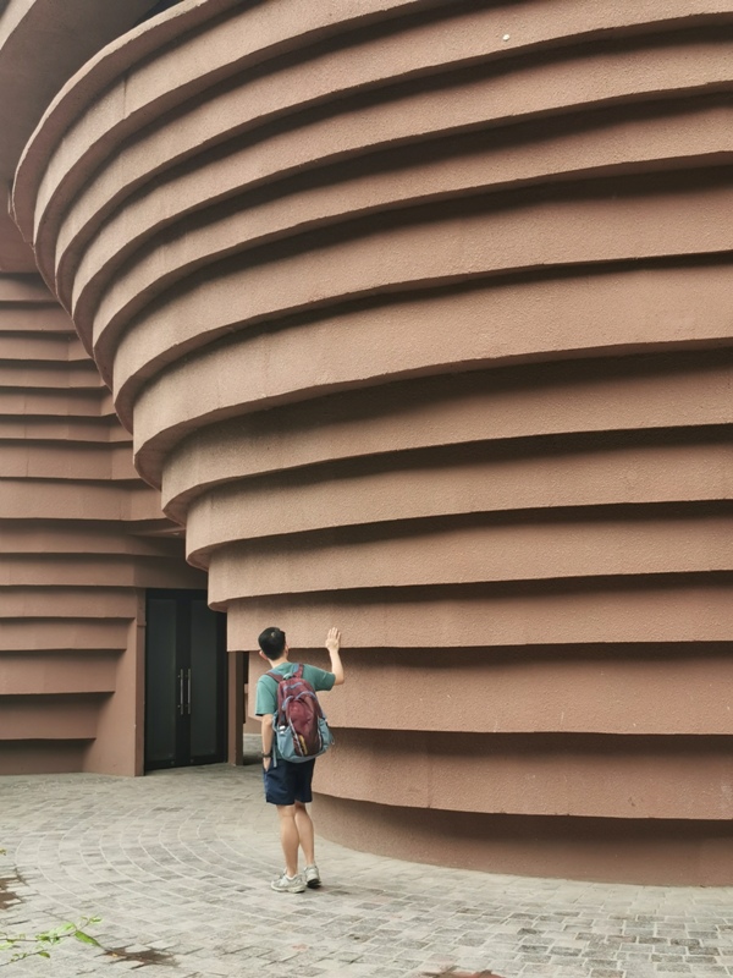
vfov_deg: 49.0
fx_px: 1073
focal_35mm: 38
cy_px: 489
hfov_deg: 37.7
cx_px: 366
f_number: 1.6
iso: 80
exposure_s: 1/100
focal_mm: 5.56
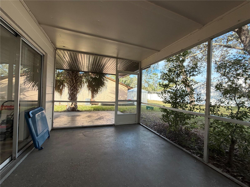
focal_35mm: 14
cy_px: 94
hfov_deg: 102.1
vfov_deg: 85.7
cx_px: 125
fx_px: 101
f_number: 2.2
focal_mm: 2.22
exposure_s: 1/121
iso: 64
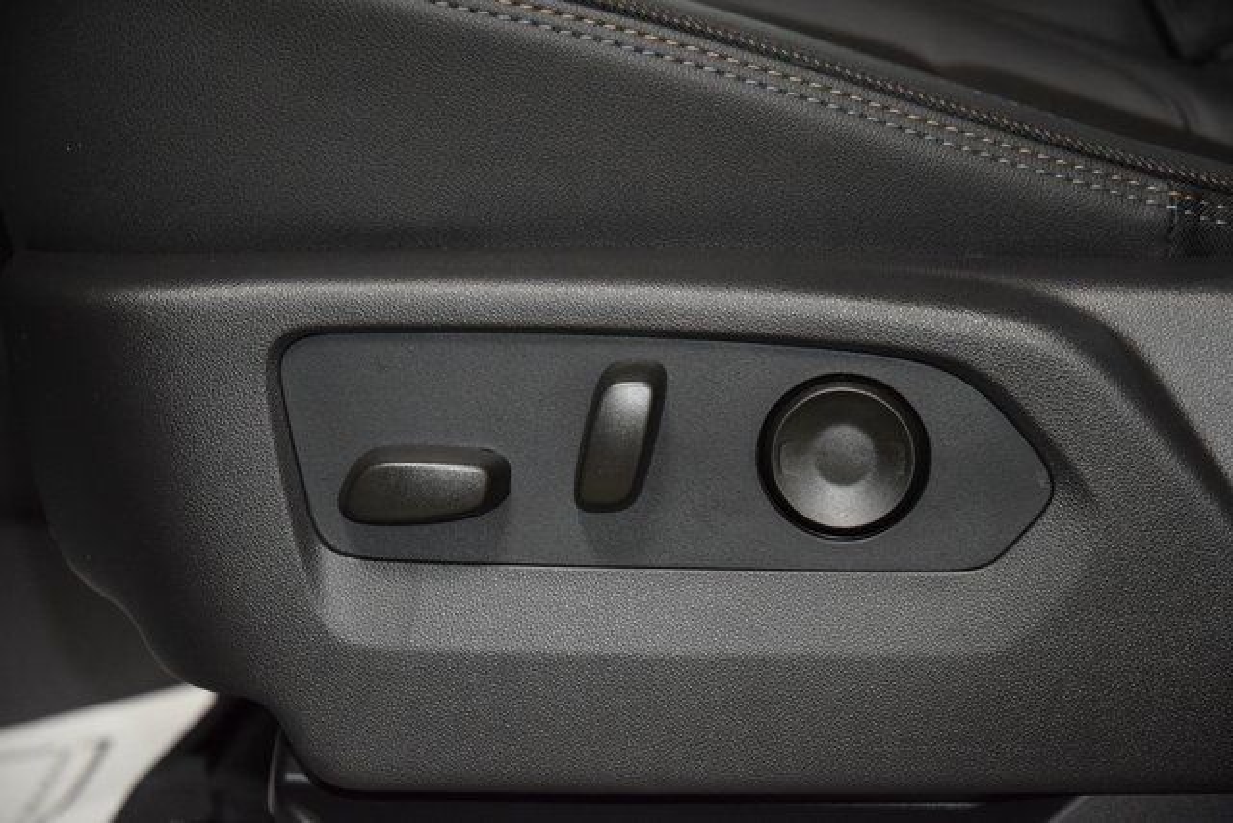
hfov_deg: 19.5
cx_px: 616
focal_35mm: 105
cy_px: 412
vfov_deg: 13.0
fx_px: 3597
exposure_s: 1/80
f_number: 4.5
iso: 2800
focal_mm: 70
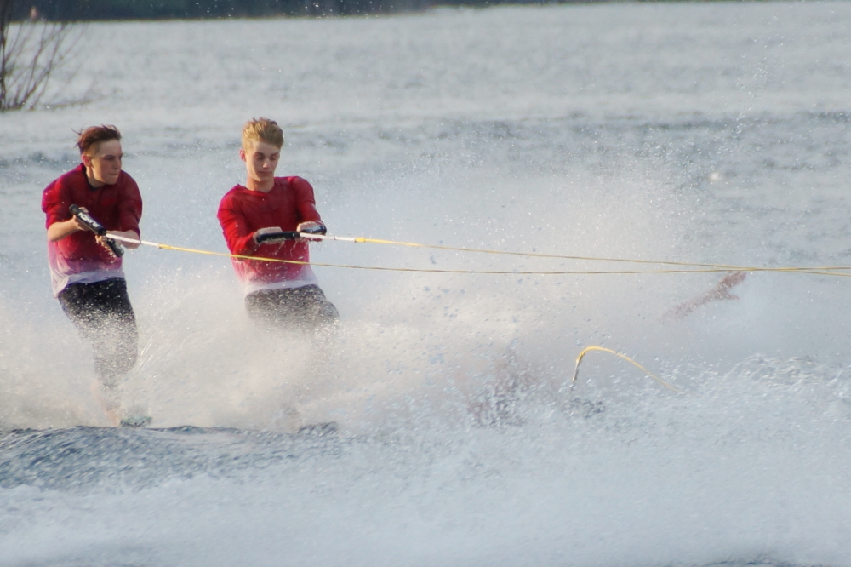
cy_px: 284
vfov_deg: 3.7
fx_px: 8861
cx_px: 426
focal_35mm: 375
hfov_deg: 5.5
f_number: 6.3
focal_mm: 250
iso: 400
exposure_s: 1/400
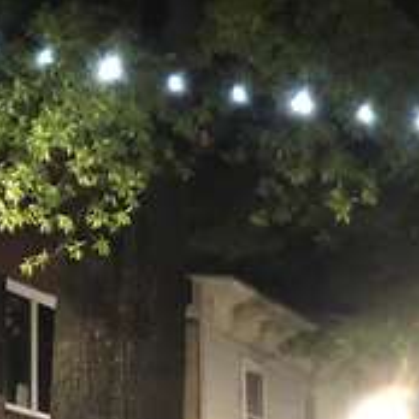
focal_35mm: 109
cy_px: 650
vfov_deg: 14.7
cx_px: 908
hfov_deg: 13.2
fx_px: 1493
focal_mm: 4
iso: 100
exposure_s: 1/4
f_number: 1.8
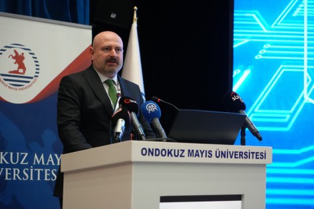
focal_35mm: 70
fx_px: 611
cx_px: 157
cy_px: 104
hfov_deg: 28.8
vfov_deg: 19.5
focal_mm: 70
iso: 6400
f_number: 4
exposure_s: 1/160
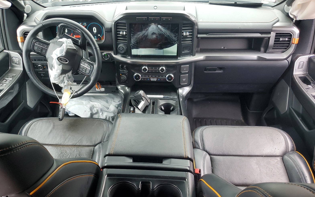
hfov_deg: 66.5
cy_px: 119
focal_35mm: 28
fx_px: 240
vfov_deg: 44.3
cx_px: 158
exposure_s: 1/120
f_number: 1.5
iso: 58
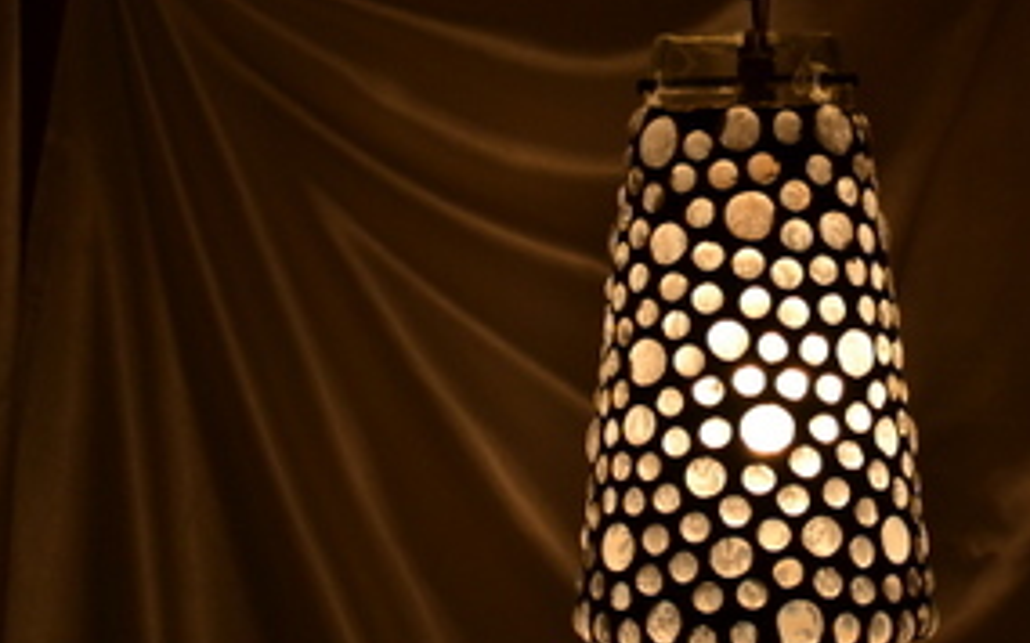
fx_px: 3031
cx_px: 773
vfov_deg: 12.1
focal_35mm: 108
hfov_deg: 19.2
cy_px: 119
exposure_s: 1/125
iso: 110
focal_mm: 42
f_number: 5.6
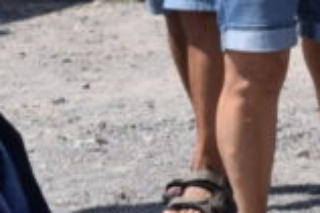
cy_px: 50
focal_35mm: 365
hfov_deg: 5.5
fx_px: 3241
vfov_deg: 3.8
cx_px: 672
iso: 100
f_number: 14
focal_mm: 50
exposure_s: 1/100
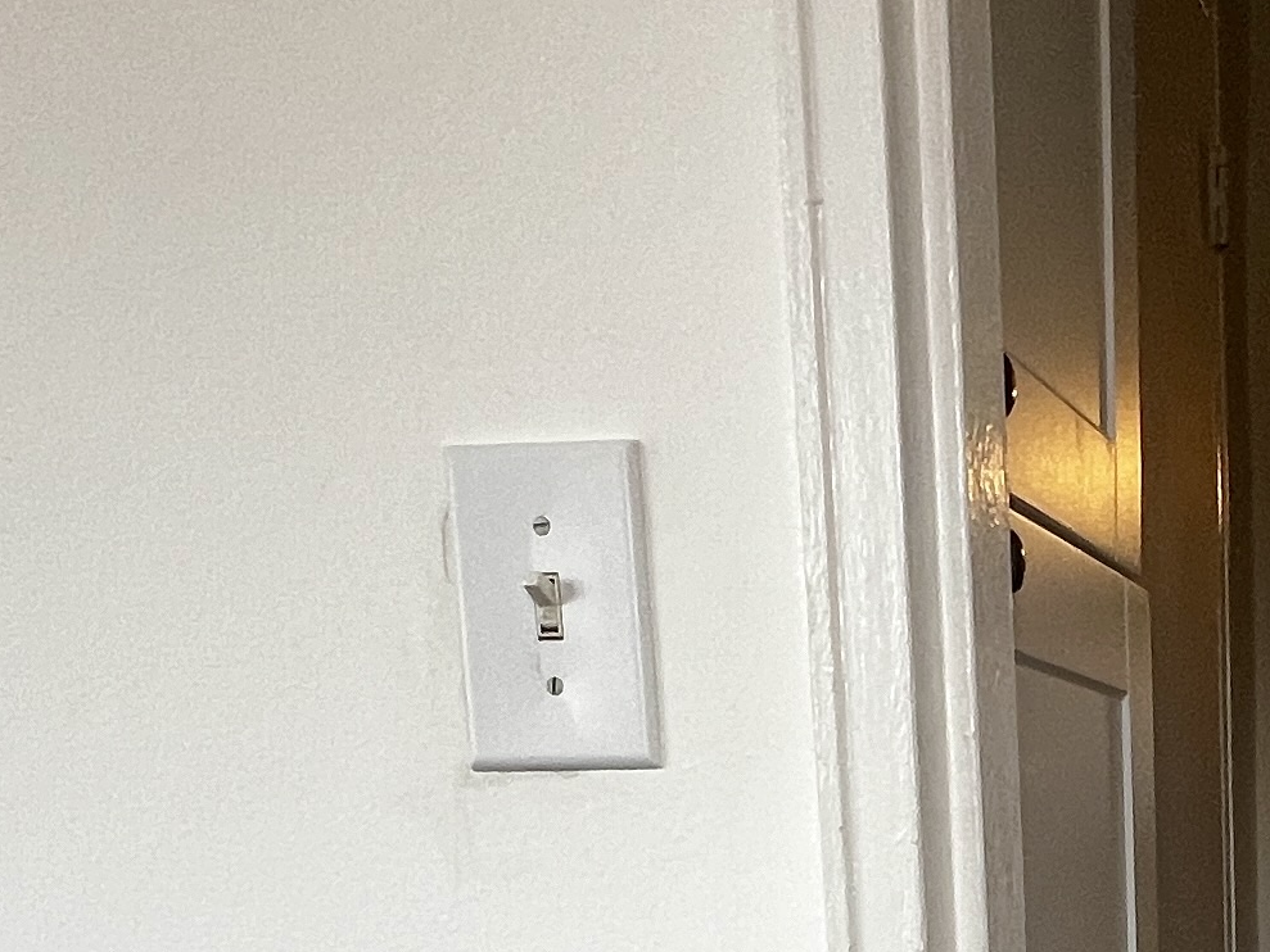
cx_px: 1404
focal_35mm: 53
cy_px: 1295
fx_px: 1945
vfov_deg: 23.7
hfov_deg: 31.9
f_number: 1.8
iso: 80
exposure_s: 1/99
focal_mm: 1.57
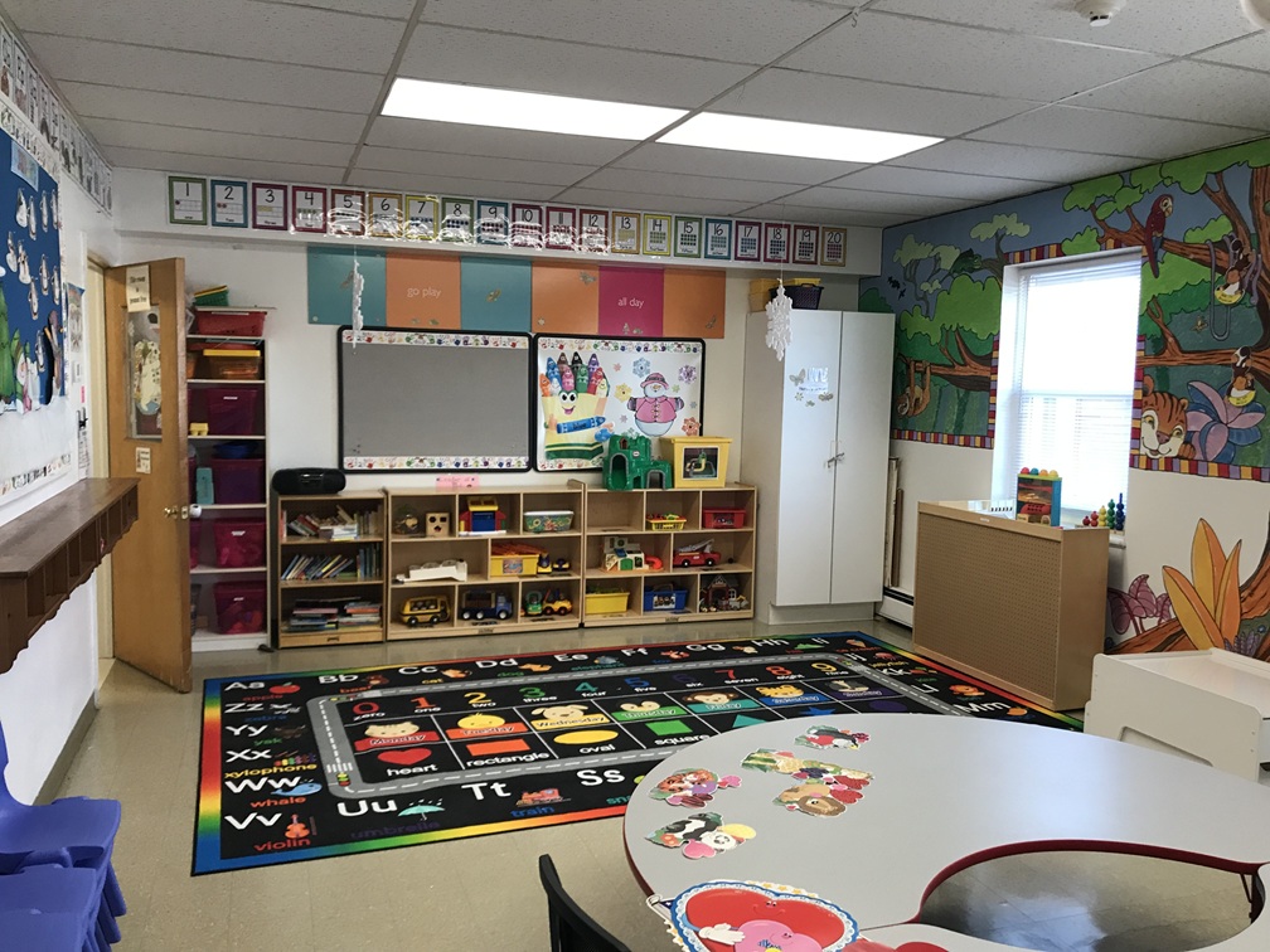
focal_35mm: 28
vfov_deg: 49.7
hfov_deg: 63.4
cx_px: 635
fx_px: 1027
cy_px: 476
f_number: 1.8
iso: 25
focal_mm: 3.99
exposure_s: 1/30
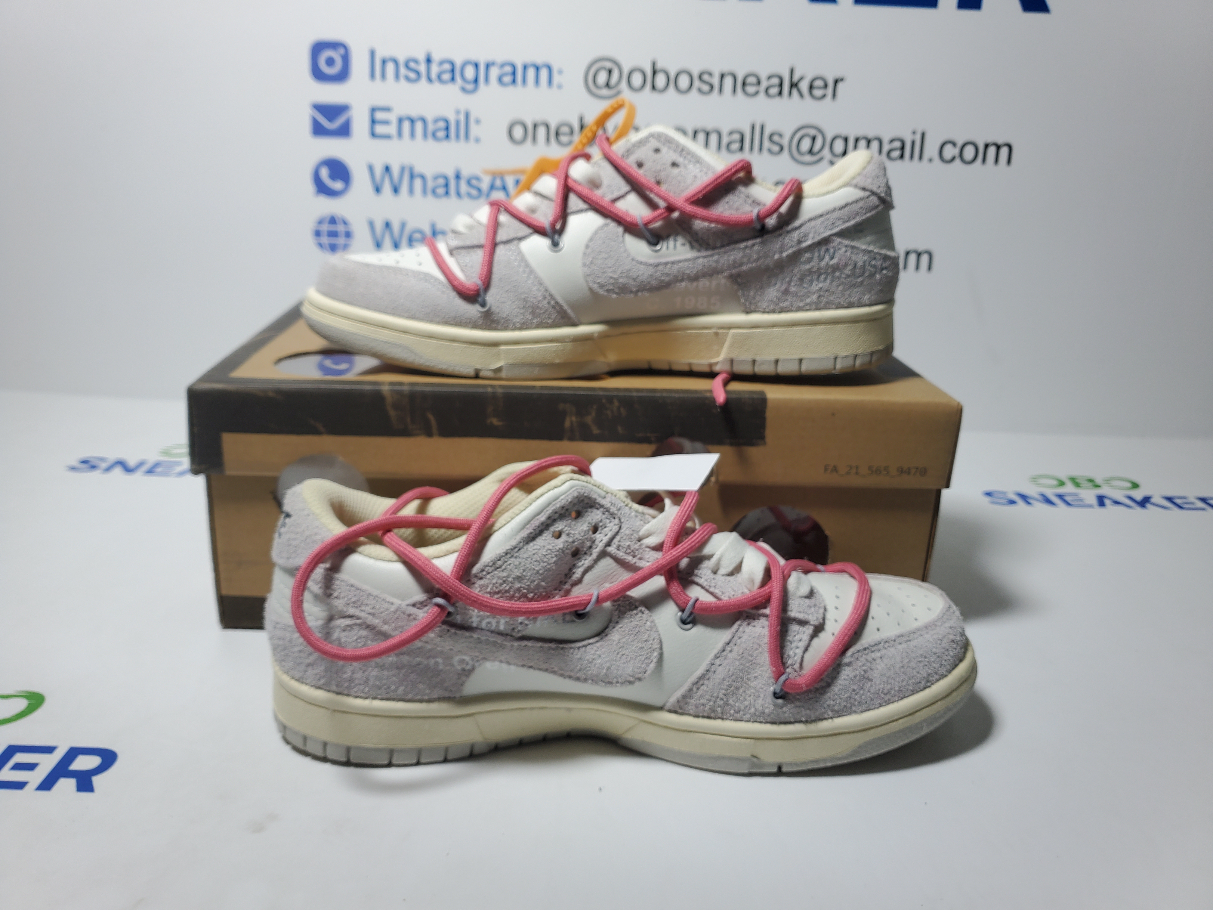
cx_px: 606
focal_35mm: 26
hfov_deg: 67.3
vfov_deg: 53.1
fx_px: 911
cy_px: 455
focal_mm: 4.3
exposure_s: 1/446
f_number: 2.4
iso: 50
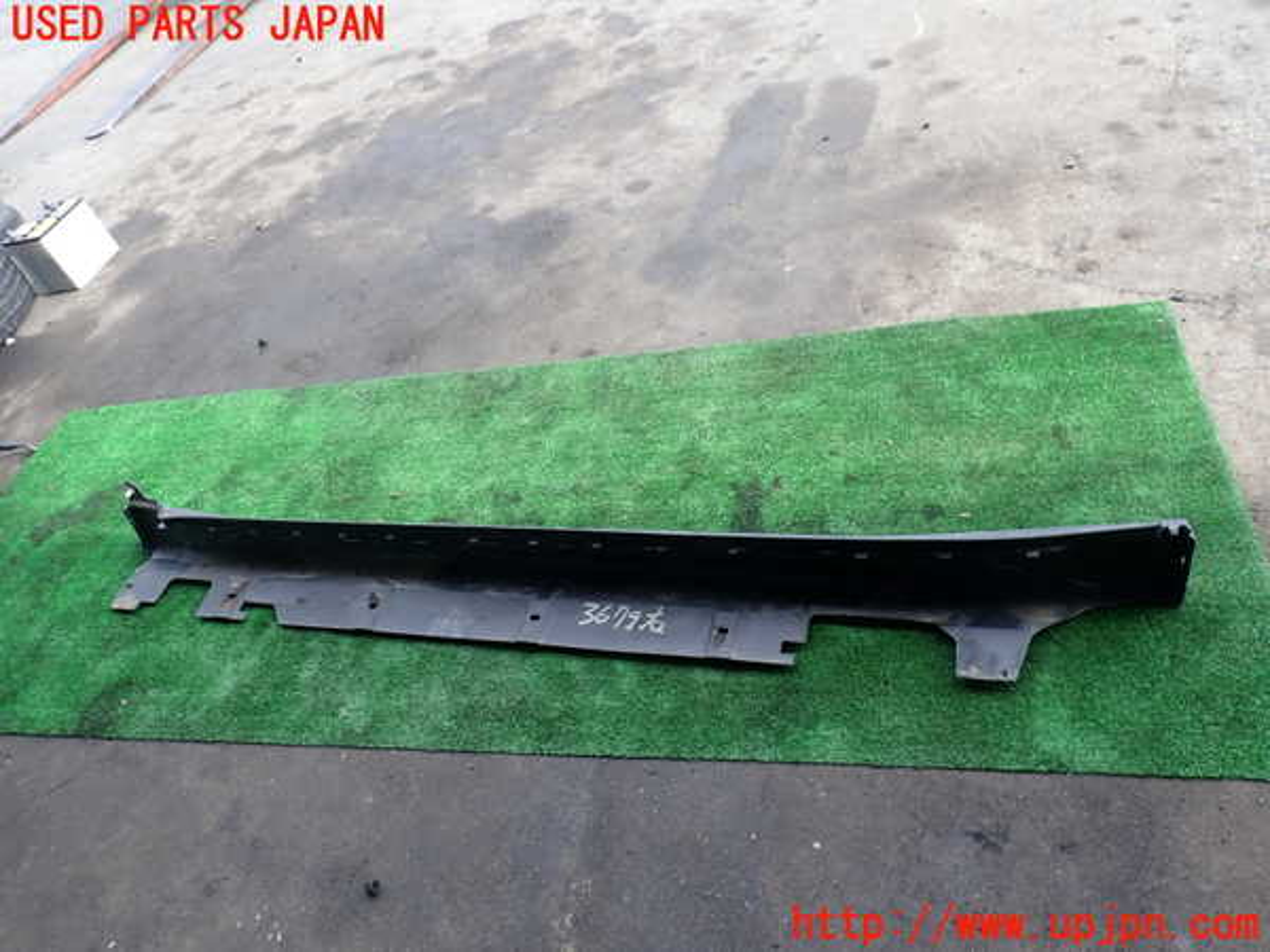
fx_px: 917
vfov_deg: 54.9
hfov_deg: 69.4
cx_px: 635
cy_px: 476
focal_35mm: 25
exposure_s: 1/160
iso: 100
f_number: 2.8
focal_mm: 4.5
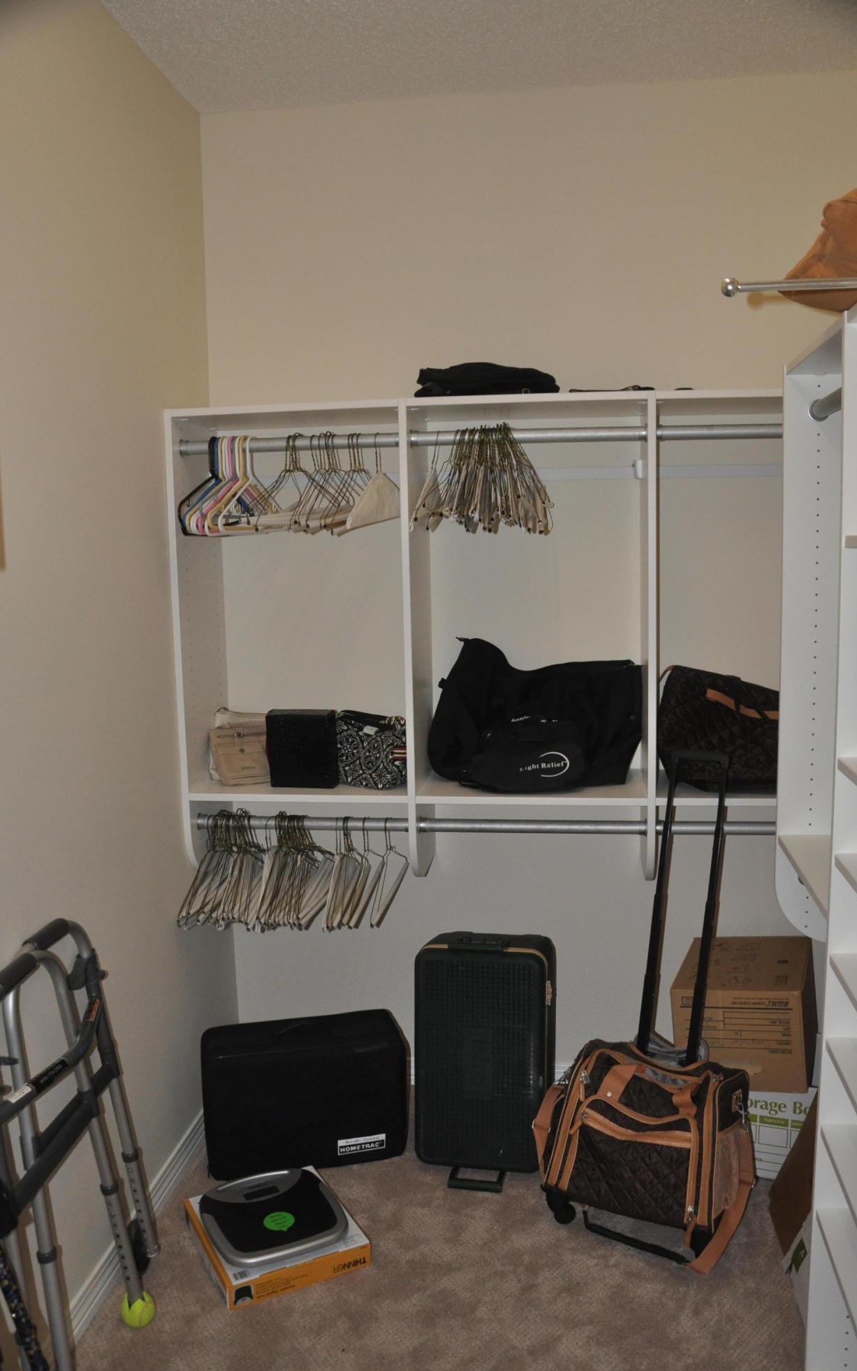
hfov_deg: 44.5
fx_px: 1046
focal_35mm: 28
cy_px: 691
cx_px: 436
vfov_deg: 66.5
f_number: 3.5
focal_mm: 18
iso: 800
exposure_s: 1/60
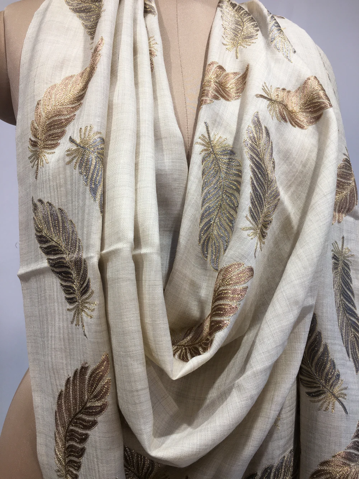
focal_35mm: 29
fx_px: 401
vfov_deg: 61.7
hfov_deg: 48.2
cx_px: 180
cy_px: 240
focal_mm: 4.15
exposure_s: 1/100
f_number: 2.2
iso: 25
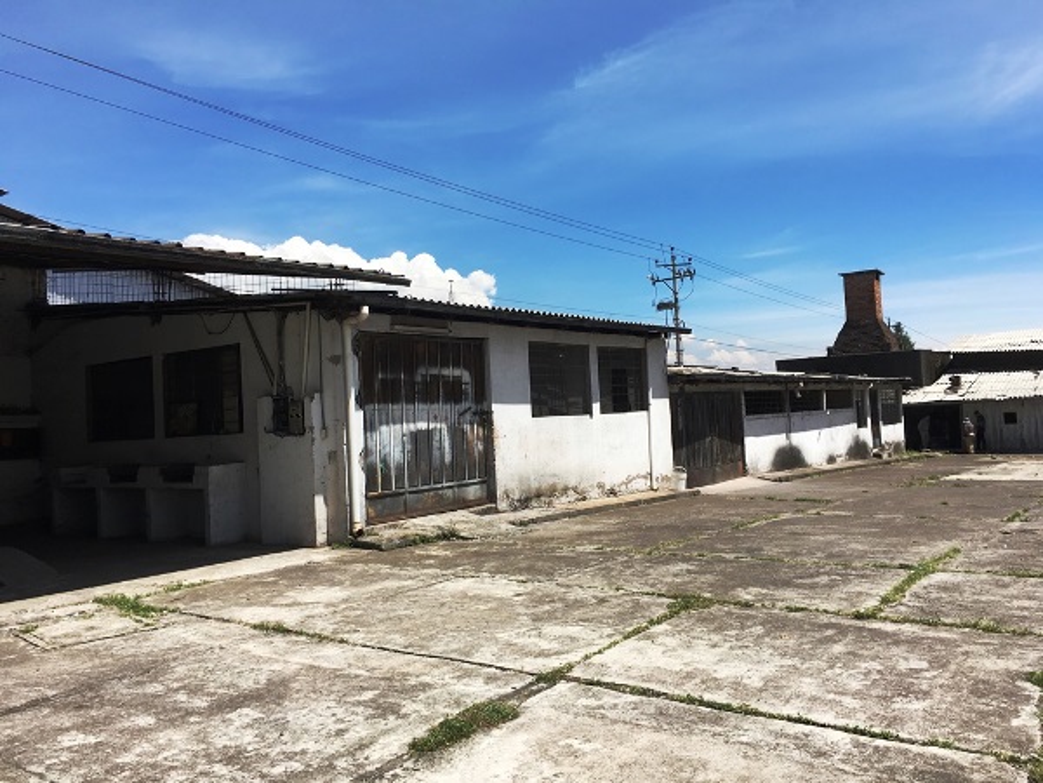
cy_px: 392
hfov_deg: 61.7
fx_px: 874
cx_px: 522
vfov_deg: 48.2
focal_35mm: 29
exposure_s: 1/1672
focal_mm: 4.15
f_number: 2.2
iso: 25
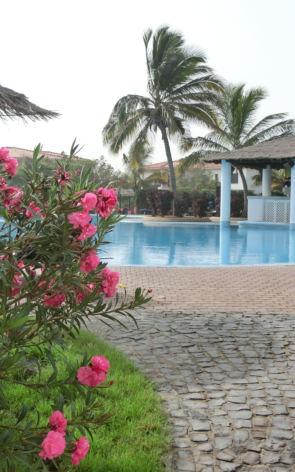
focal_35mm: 56
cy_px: 237
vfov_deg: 36.3
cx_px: 102
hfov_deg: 23.1
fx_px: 720
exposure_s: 1/640
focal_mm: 6.9
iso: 80
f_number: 4.1
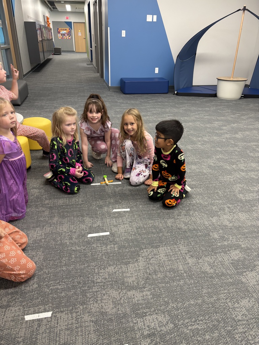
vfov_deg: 67.3
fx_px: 259
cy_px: 172
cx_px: 130
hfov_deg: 53.1
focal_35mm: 26
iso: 125
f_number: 1.6
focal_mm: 5.96
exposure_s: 1/60
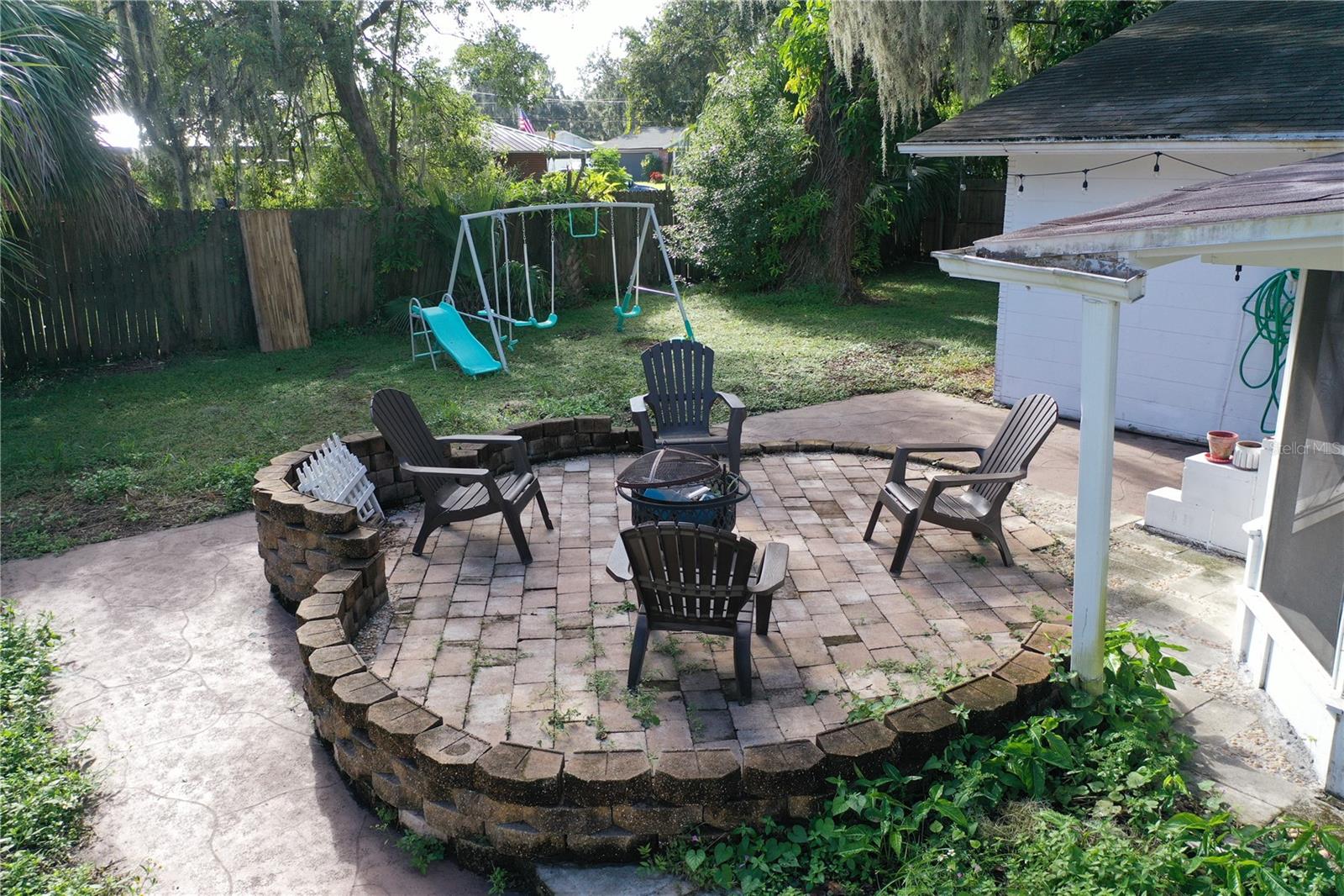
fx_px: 1045
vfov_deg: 46.4
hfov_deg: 65.5
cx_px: 672
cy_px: 448
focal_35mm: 28
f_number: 2.8
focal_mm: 10.26
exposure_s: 1/30
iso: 160
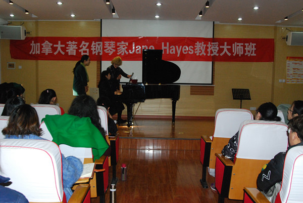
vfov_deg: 36.9
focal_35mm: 36
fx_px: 303
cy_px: 102
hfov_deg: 53.1
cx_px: 152
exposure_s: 1/125
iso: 1600
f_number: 8
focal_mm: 24
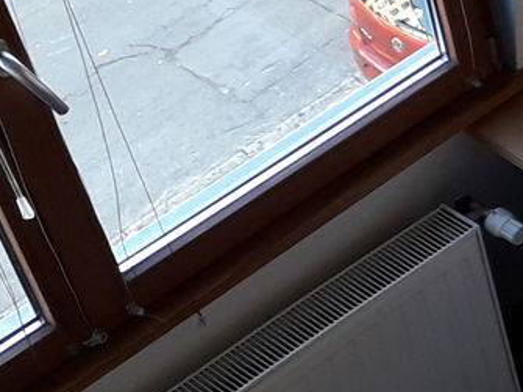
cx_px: 1224
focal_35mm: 129
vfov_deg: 11.5
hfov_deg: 12.3
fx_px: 1948
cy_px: 139
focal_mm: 3.6
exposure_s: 1/50
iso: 64
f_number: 1.9
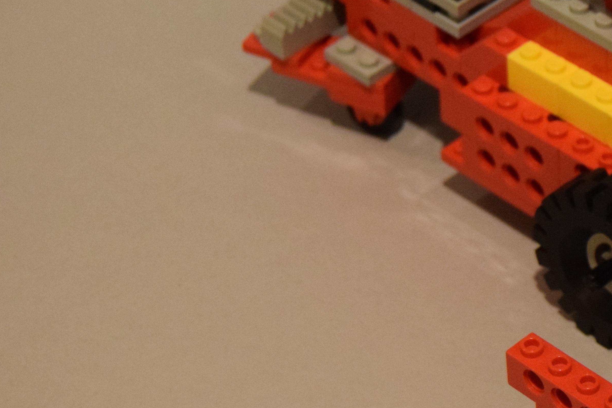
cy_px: 152
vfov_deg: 8.1
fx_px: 2877
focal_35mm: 169
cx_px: 662
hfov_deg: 12.0
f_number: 5.3
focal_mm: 45
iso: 2800
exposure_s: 1/60
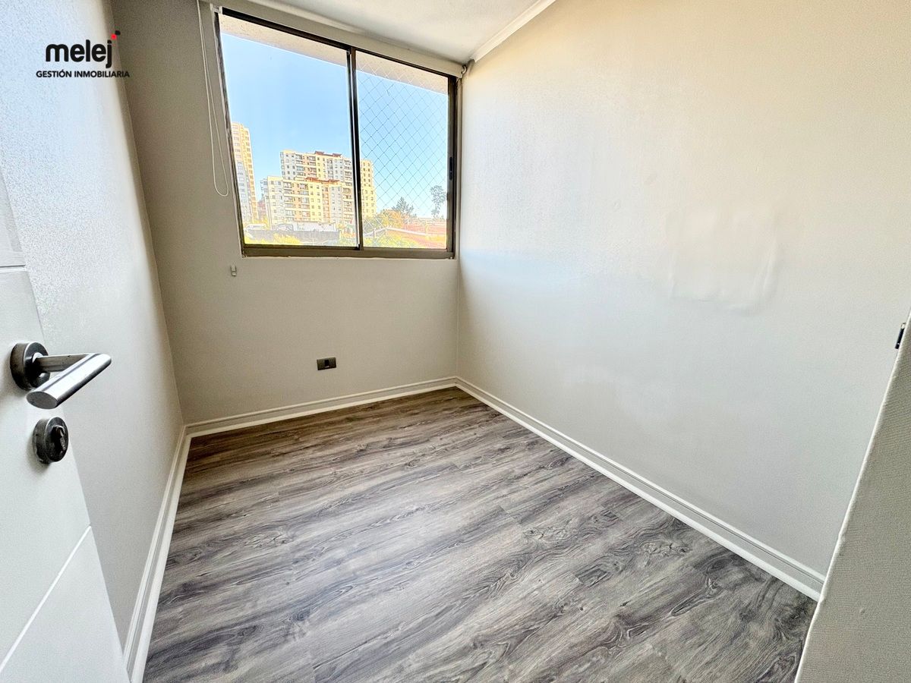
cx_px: 456
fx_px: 368
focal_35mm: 14
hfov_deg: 102.1
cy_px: 342
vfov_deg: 85.7
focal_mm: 2.22
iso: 125
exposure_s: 1/99
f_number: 2.2
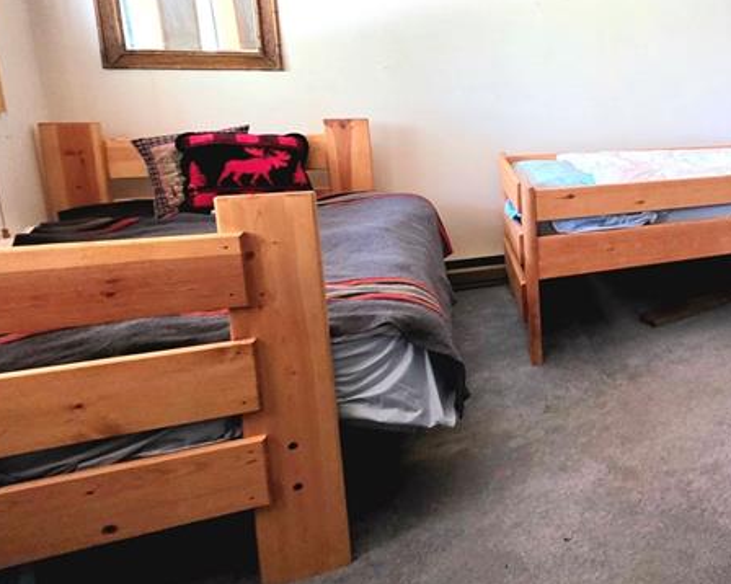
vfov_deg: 48.7
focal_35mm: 29
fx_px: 627
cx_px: 817
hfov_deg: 44.7
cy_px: 172
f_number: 1.9
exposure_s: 1/60.2
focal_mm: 2.2
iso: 500
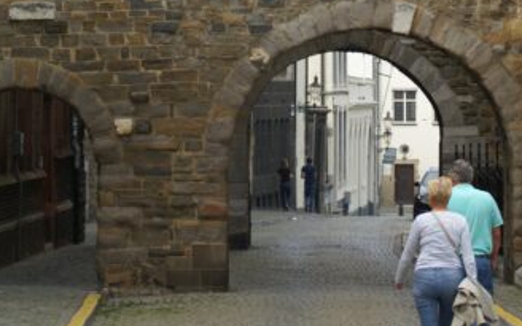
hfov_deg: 10.7
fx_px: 2788
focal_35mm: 196
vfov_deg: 6.7
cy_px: -3
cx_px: 288
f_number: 6.3
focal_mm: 70
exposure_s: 1/160
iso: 100
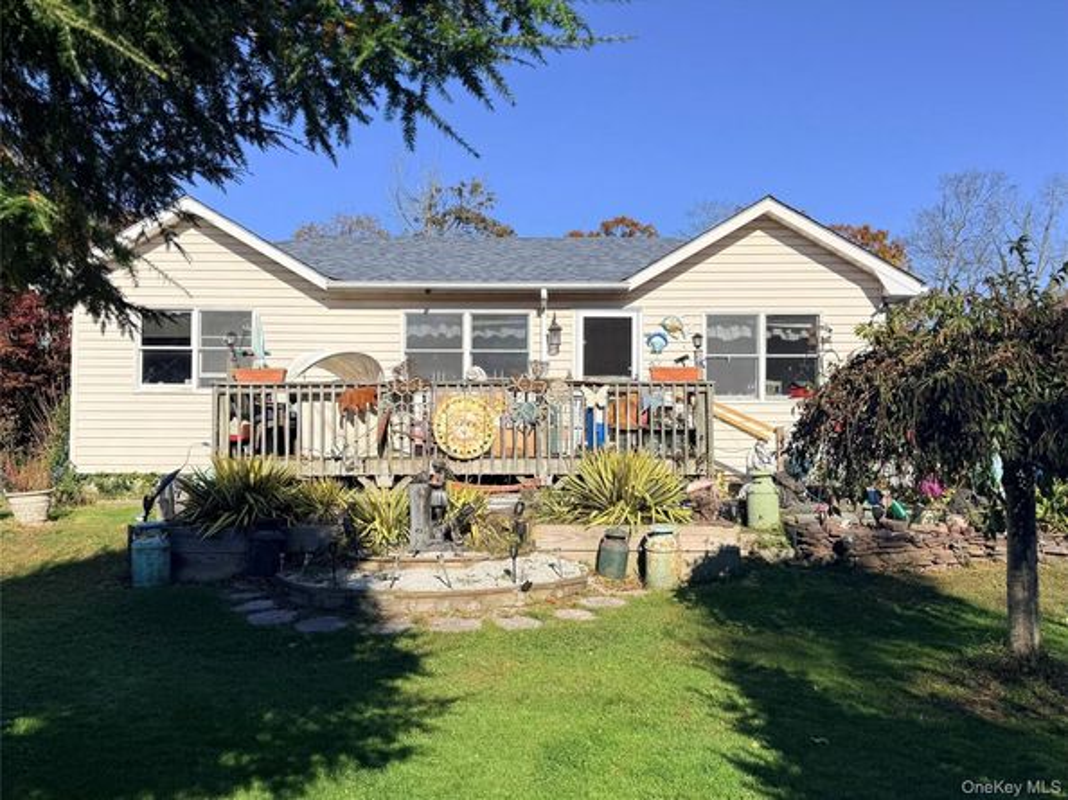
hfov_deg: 71.6
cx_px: 534
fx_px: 740
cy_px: 400
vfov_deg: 56.8
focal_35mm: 24
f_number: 1.78
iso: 80
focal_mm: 6.76
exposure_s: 1/5714
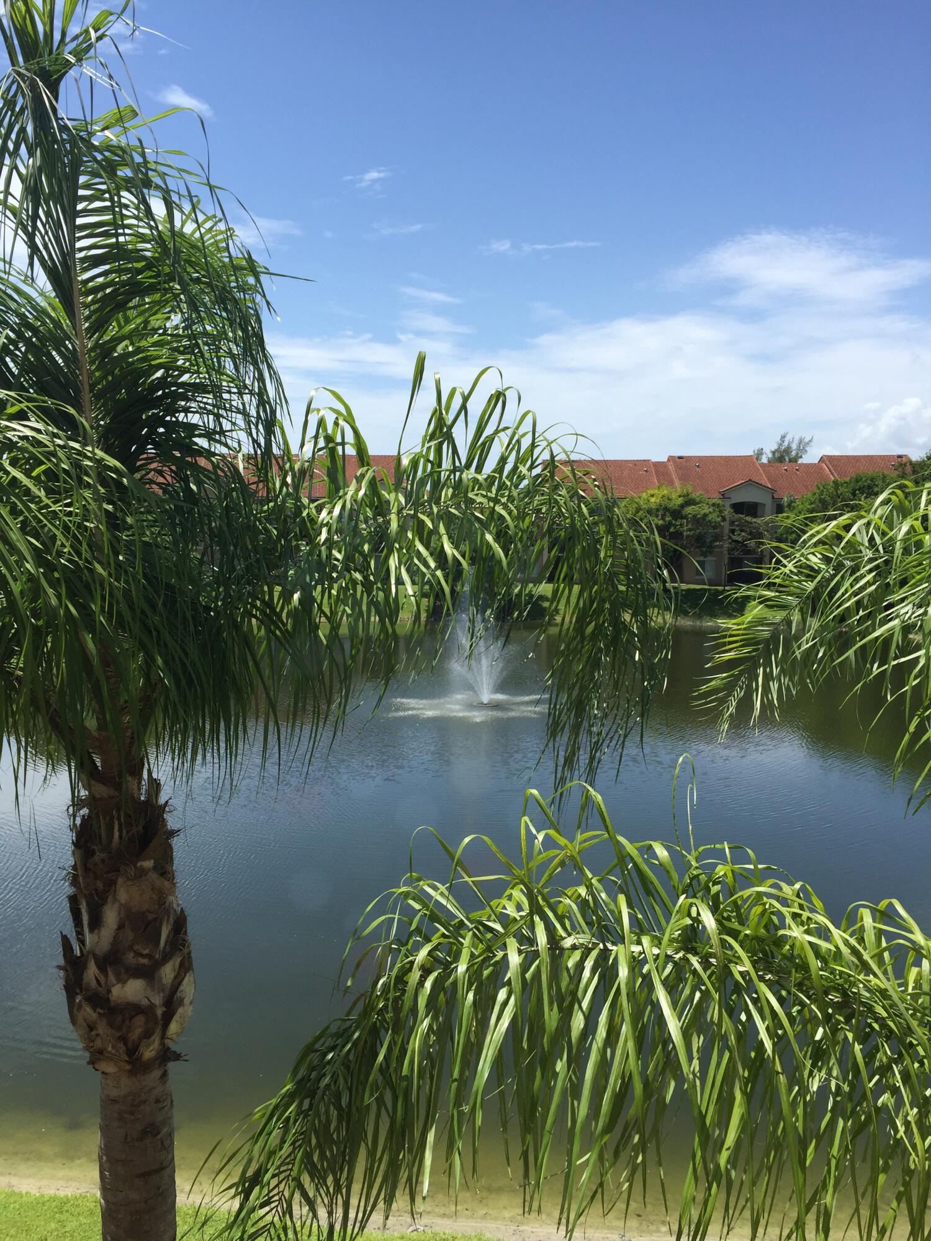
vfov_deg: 61.7
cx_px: 466
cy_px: 620
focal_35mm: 29
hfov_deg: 48.2
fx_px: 1040
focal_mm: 4.15
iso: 32
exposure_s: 1/1980
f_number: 2.2
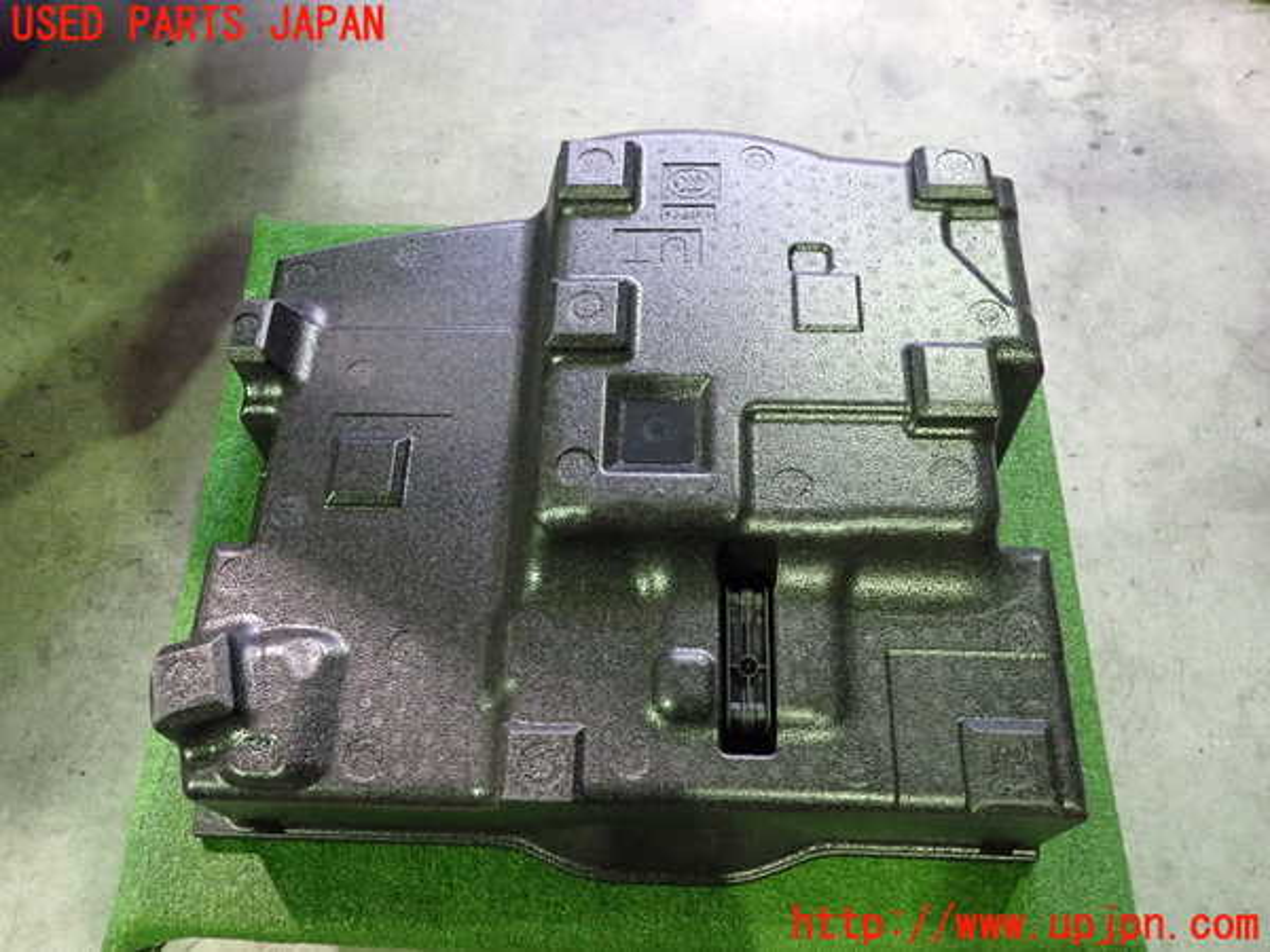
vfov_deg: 54.9
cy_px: 476
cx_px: 635
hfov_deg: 69.4
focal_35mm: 25
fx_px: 917
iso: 800
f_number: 2
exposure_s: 1/30
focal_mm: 4.5
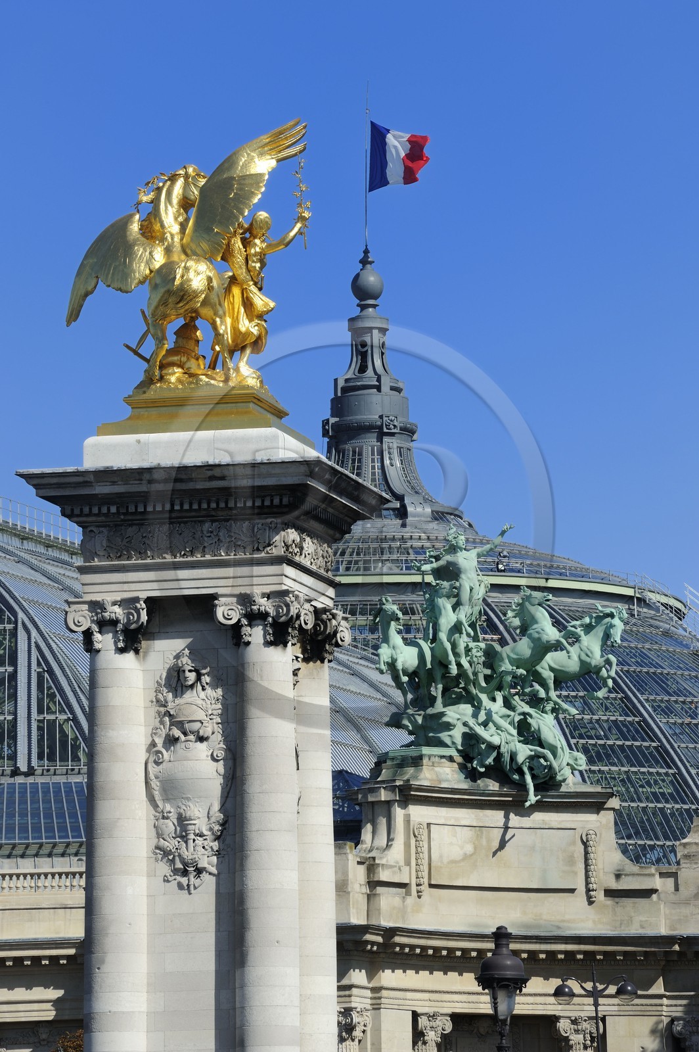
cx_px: 350
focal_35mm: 200
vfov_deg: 10.3
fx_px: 5835
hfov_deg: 6.9
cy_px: 526
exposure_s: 1/160
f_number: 16
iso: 200
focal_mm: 200
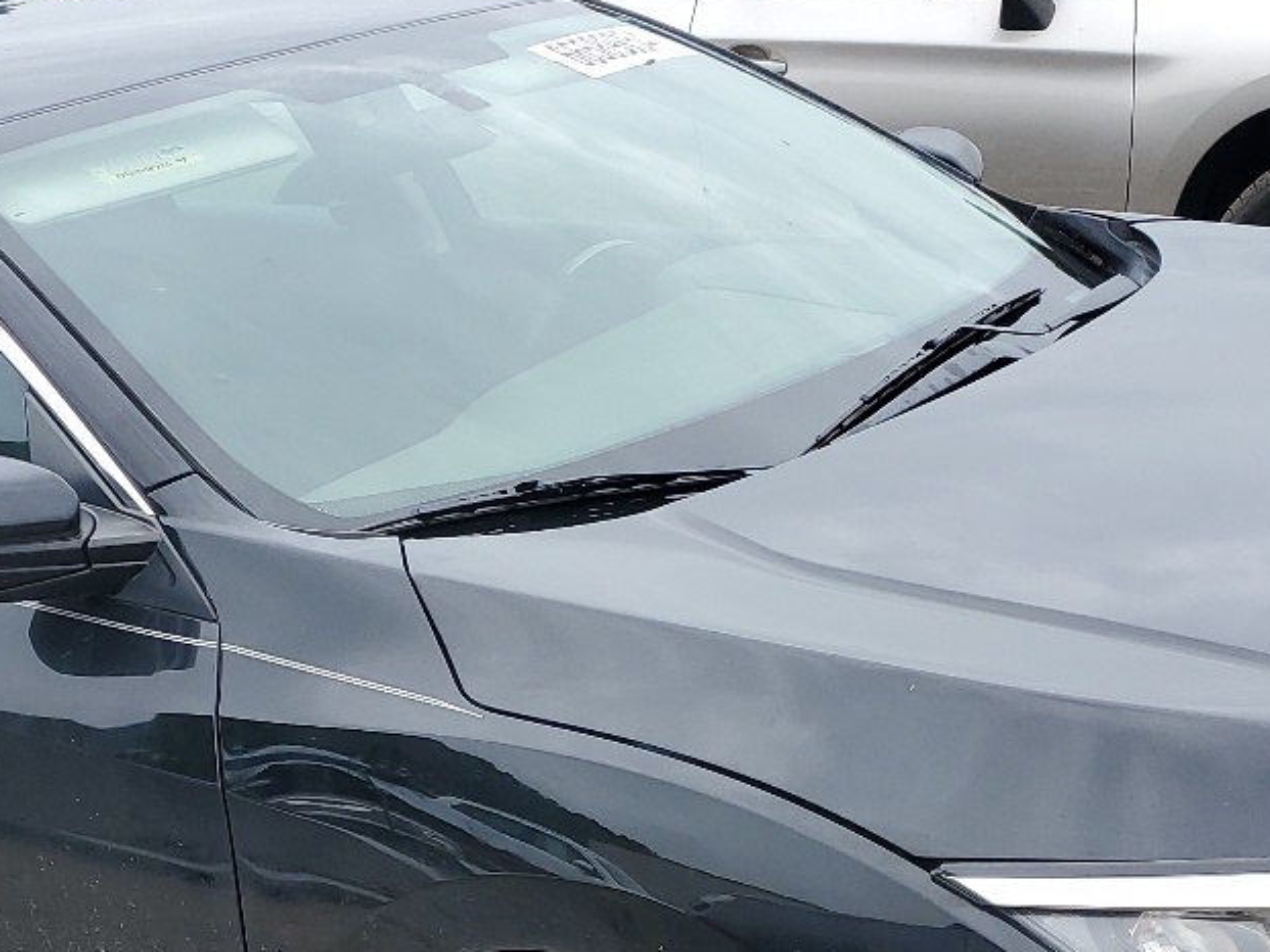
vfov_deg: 21.6
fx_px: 2459
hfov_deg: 28.9
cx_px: 544
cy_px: 807
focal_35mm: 67
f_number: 1.5
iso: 50
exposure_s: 1/500
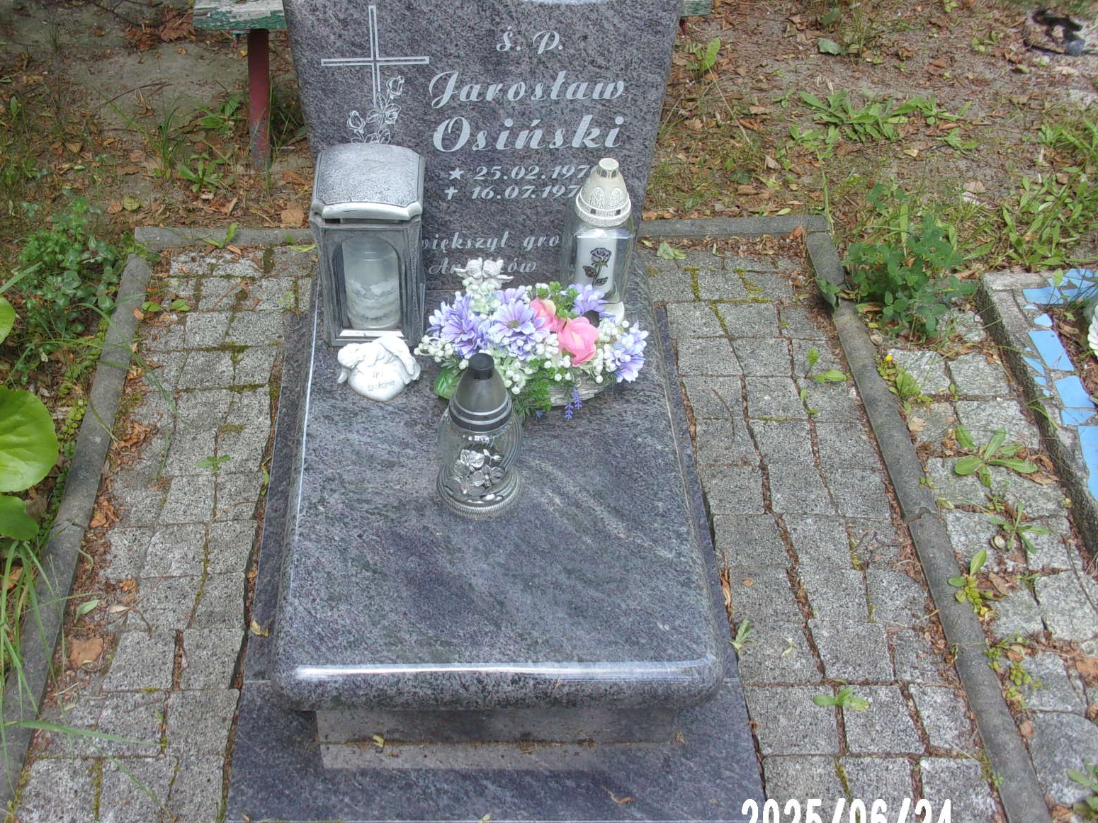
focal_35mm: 37
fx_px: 1173
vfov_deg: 38.7
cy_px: 424
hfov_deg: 49.8
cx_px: 429
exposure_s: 1/56
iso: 80
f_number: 3.9
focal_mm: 5.1
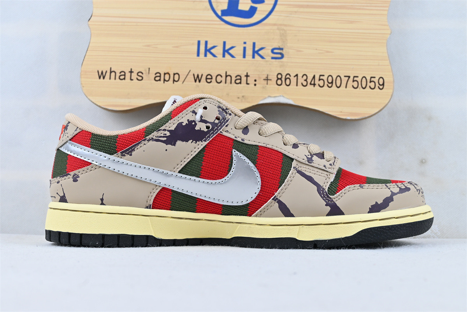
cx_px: 234
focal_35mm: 50
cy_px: 156
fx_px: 642
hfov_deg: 40.0
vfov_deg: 27.3
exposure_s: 1/40
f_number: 5
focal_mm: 33
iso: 100
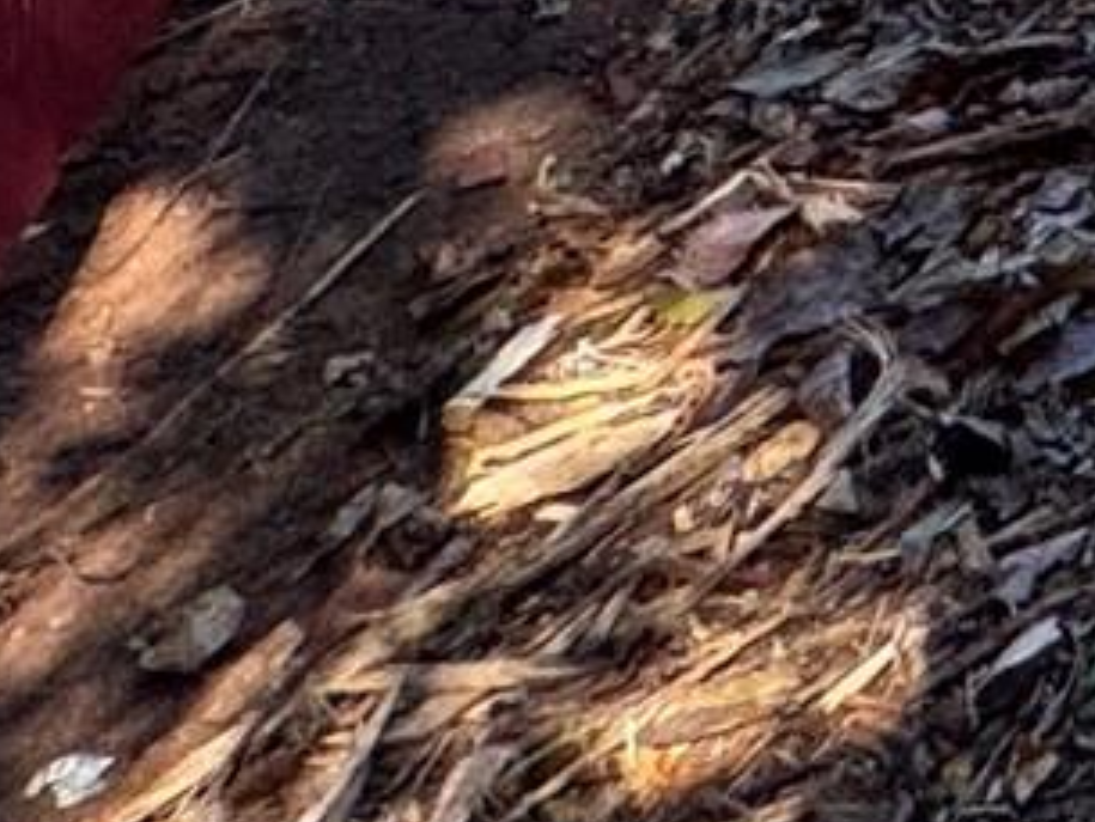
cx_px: 3314
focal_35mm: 94
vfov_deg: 11.1
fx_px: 2975
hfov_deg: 11.4
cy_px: -1536
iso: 40
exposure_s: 1/409
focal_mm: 2.22
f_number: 2.2
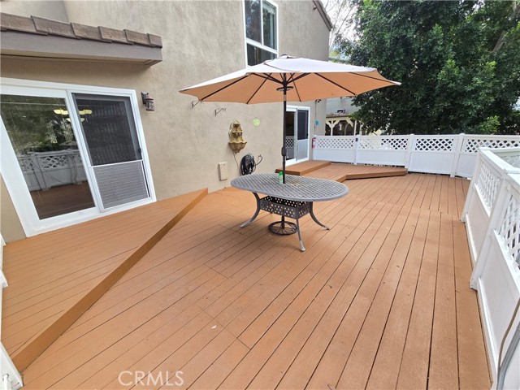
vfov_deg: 89.9
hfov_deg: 106.2
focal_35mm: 13
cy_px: 195
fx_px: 195
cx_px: 260
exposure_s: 1/359
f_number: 2.2
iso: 100
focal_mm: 2.2
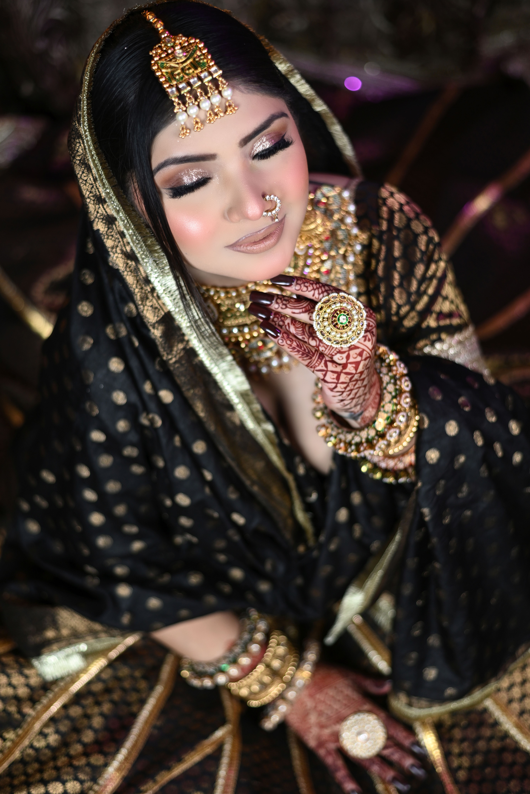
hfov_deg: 27.0
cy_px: 397
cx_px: 265
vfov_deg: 39.6
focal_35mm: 50
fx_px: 1104
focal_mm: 50
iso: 320
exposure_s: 1/200
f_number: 2.2
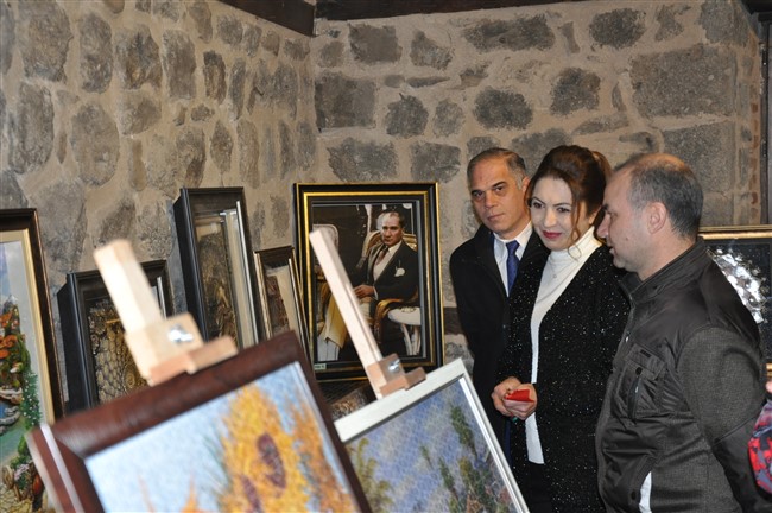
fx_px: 1350
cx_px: 386
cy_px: 256
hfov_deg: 31.9
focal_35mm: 63
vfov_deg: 21.5
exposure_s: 1/60
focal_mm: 42
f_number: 4.8
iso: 800
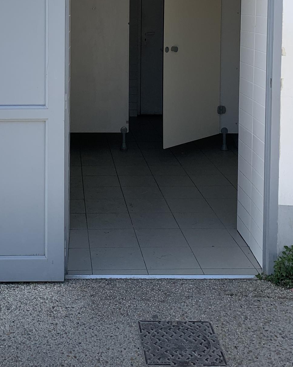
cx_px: 77
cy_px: 38
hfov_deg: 27.7
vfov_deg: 33.0
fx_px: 585
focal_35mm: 54
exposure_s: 1/1282
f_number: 1.8
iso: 25
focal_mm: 4.25
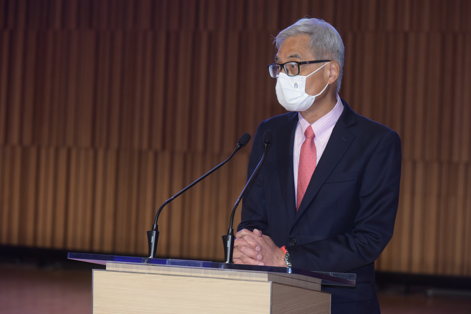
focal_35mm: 116
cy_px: 157
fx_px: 1518
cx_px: 236
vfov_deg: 11.8
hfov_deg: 17.6
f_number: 5
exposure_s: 1/160
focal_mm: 116
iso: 2500
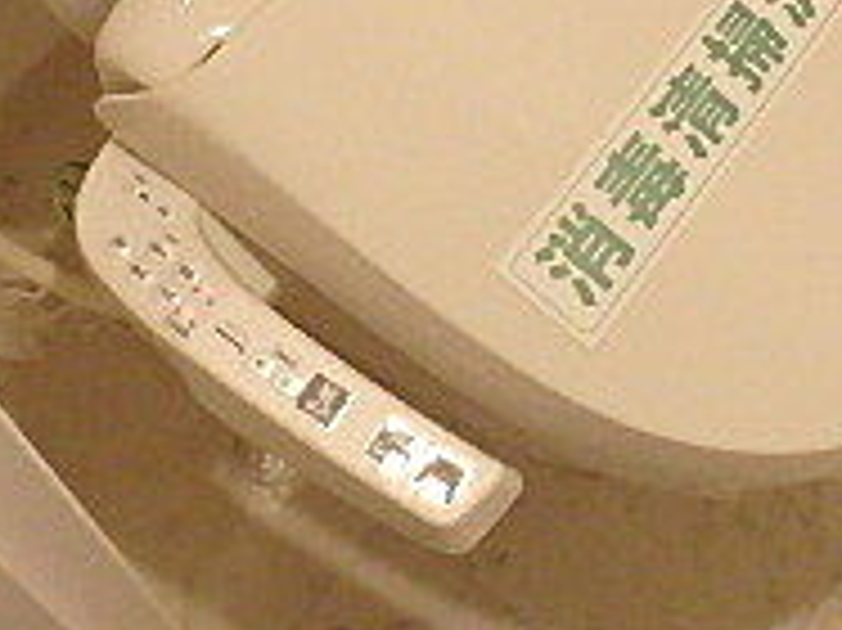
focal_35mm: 72
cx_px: 698
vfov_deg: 19.1
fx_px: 1750
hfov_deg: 26.4
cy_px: -153
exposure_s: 1/20
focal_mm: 3.7
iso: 800
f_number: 3.5
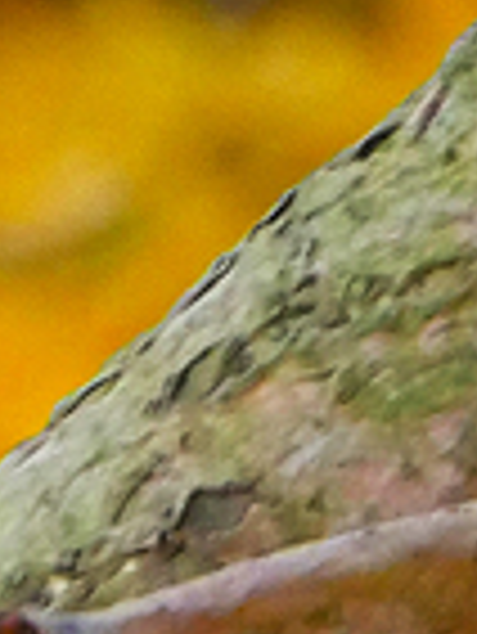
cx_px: 832
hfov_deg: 0.4
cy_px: -782
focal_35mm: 4223
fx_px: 77472
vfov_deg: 0.5
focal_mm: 176
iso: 1600
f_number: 4.5
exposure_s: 1/40
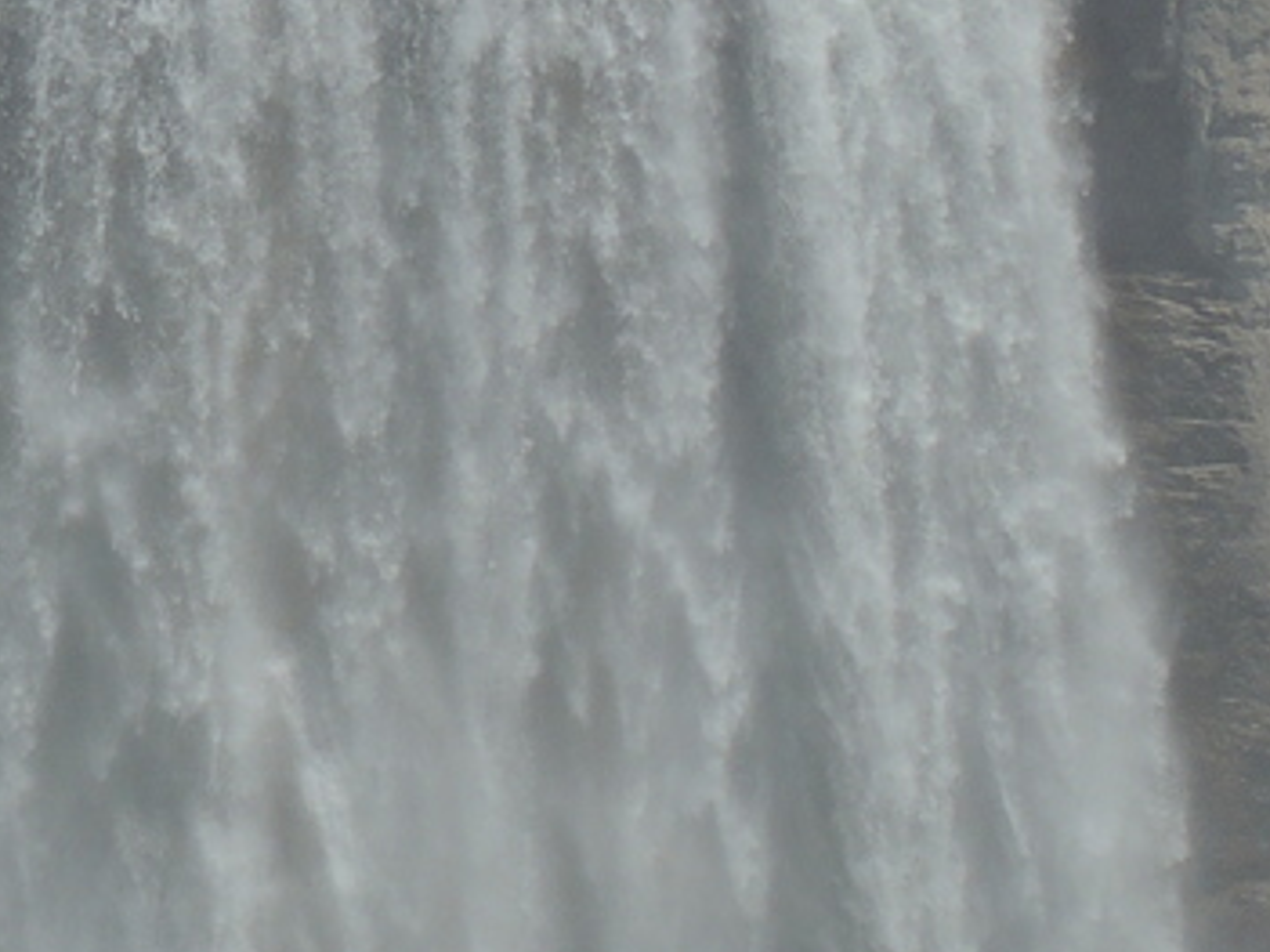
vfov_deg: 4.1
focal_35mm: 365
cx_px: -669
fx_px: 13387
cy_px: 626
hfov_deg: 5.4
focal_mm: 17.8
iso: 100
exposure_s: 1/320
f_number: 8.2
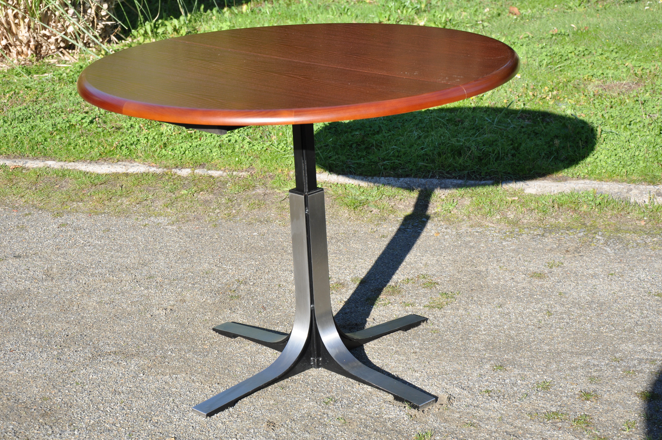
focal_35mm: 78
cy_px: 220
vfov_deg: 17.4
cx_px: 331
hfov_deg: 26.0
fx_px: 1433
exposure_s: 1/250
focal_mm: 52
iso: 200
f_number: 8
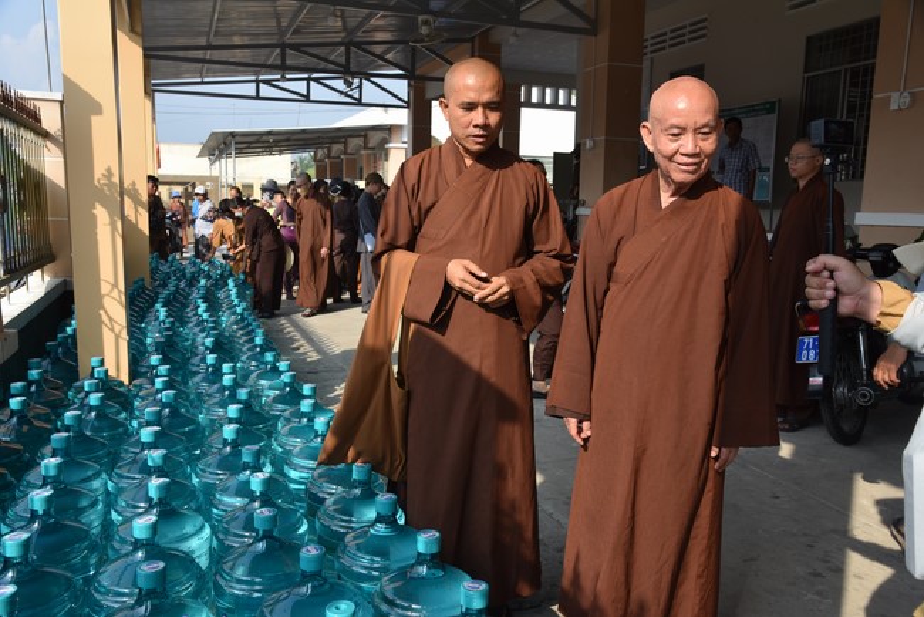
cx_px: 462
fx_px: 796
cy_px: 308
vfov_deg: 42.4
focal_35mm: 31
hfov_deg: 60.3
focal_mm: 31
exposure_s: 1/250
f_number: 8
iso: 250
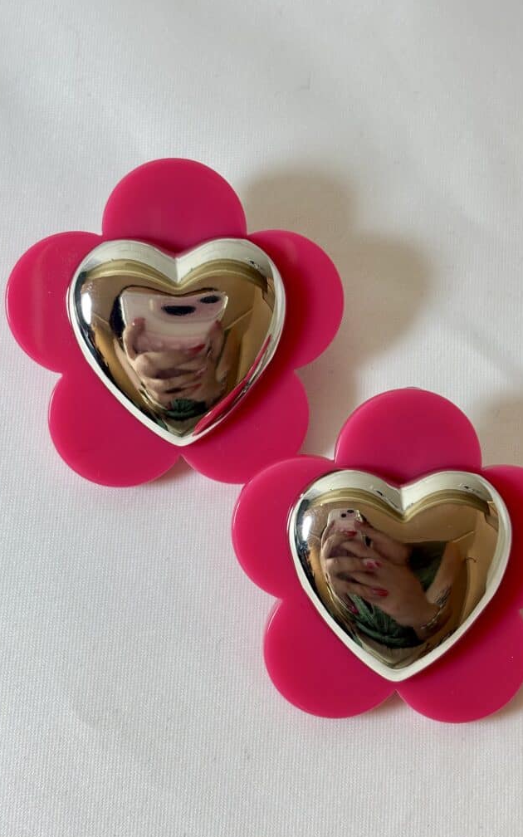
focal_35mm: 56
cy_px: 423
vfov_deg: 36.3
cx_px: 294
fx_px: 1277
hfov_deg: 23.1
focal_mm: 5.96
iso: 25
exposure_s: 1/100
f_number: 1.6
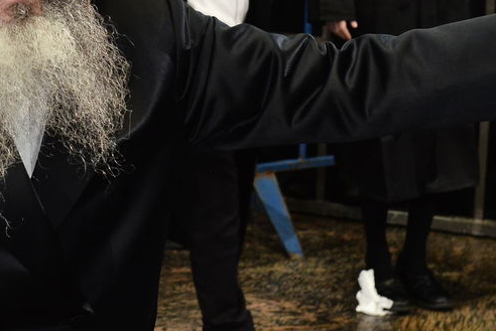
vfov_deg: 6.9
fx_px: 2744
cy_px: 85
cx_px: 1
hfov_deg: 10.2
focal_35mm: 199
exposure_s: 1/250
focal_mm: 70
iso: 1600
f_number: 8
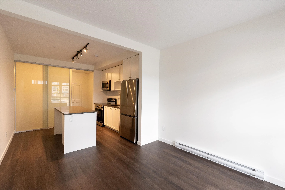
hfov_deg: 96.7
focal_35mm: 16
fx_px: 127
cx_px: 142
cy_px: 95
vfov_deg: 73.8
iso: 4000
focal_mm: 16
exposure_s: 1/40
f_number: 10
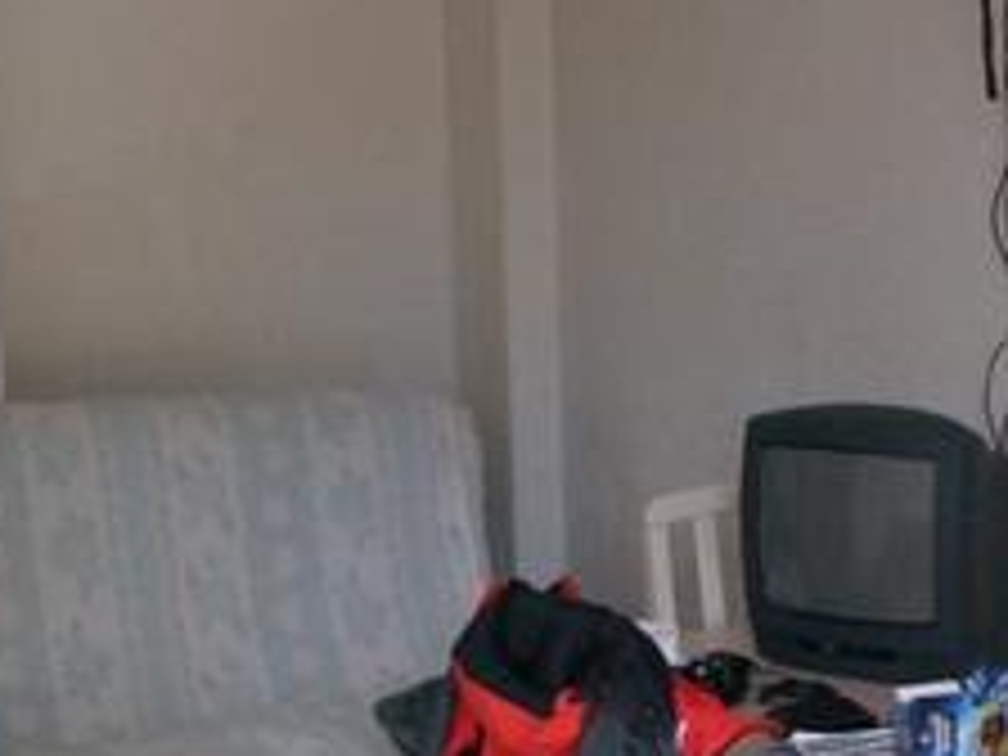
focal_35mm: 100
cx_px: 652
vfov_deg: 14.7
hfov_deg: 19.6
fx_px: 2912
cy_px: 630
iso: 125
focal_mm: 5.86
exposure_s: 1/40
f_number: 2.8
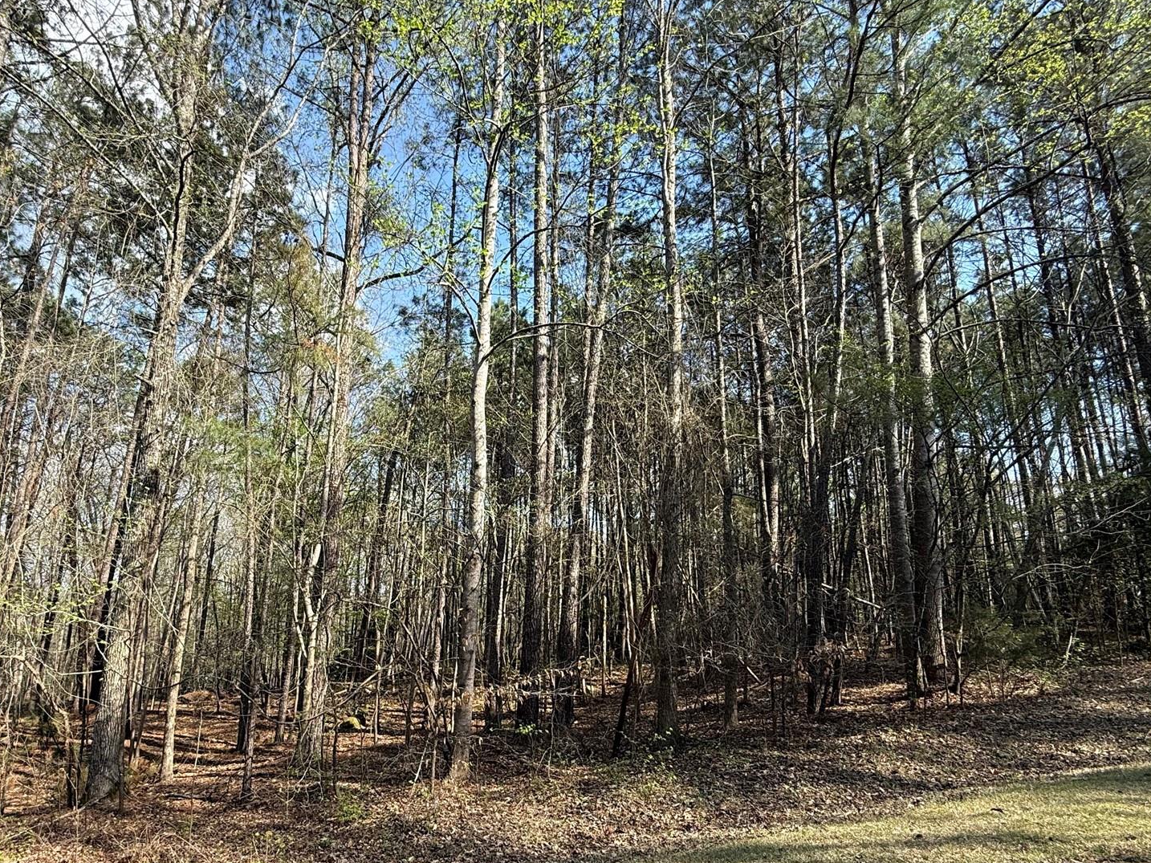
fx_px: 665
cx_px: 468
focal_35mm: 20
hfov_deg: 80.9
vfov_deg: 65.3
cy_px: 519
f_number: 2.2
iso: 50
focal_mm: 2.22
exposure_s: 1/465
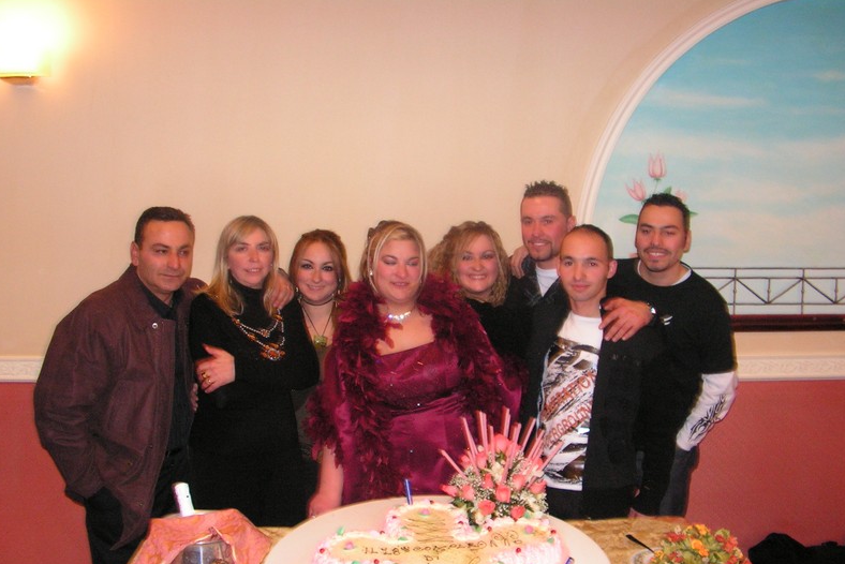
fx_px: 892
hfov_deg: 50.7
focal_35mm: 38
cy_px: 313
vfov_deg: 35.0
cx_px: 418
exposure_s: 1/40
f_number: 3.2
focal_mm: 6
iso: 200
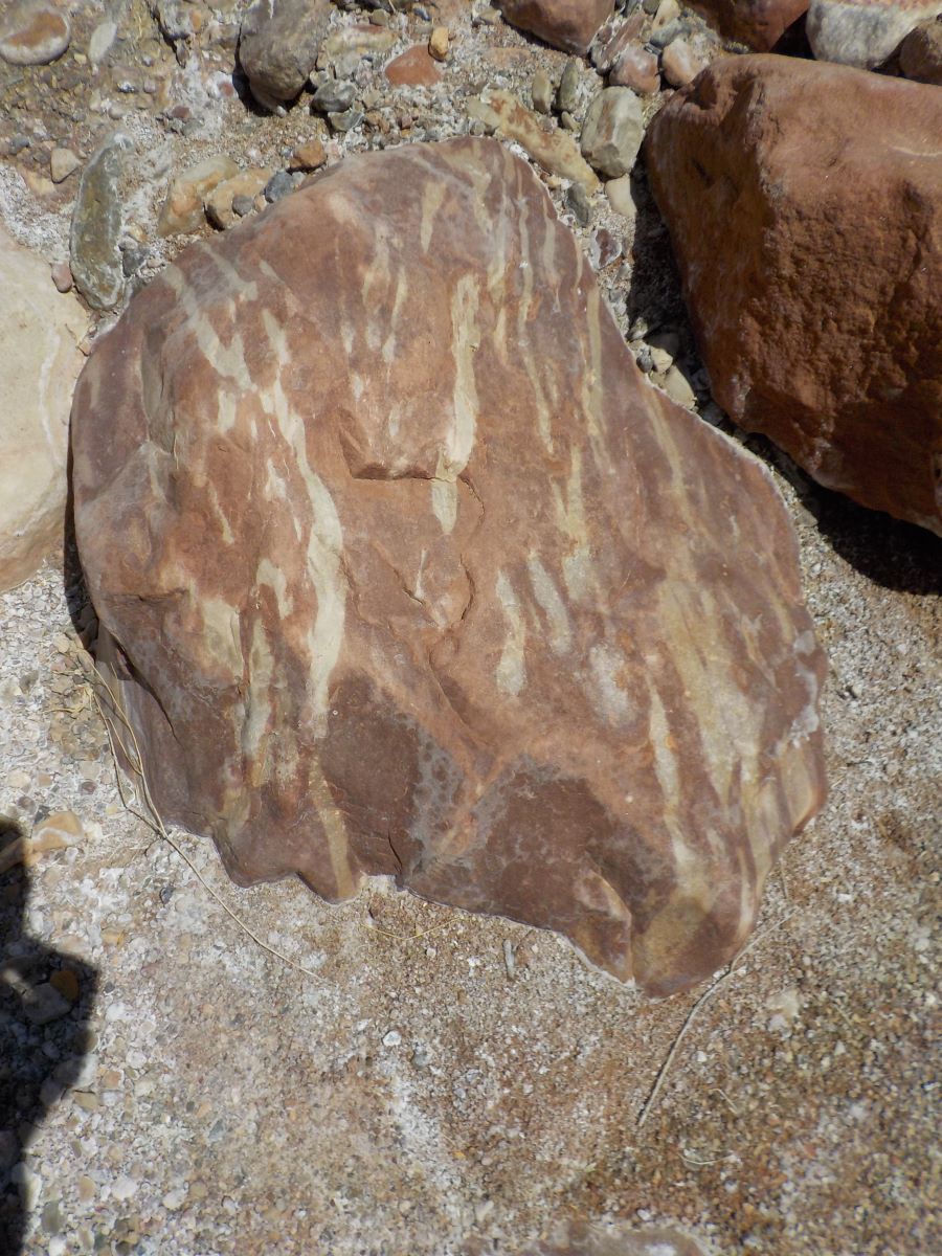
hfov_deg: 46.8
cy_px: 628
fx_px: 1089
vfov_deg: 60.0
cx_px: 471
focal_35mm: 30
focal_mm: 4.1
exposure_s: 1/800
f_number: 6.6
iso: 125
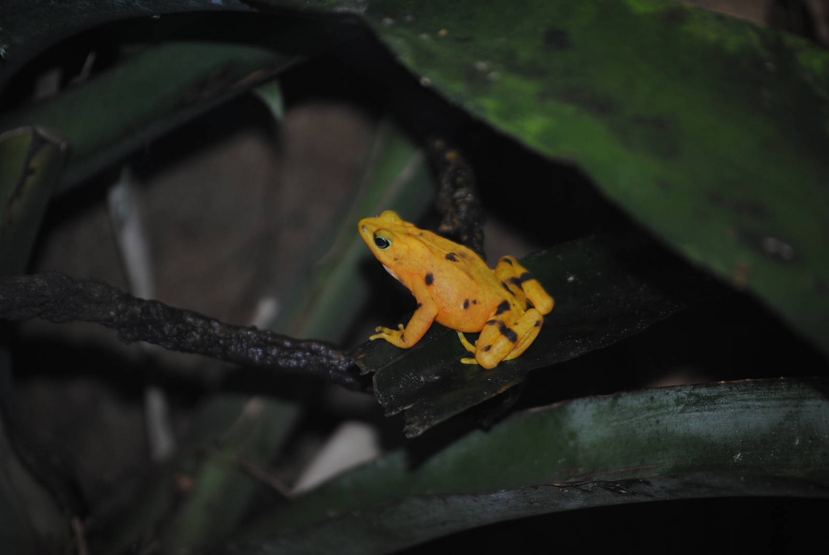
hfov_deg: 11.8
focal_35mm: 174
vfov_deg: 7.9
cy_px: 278
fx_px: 4012
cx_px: 414
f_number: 4.8
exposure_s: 1/60
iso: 200
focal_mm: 116
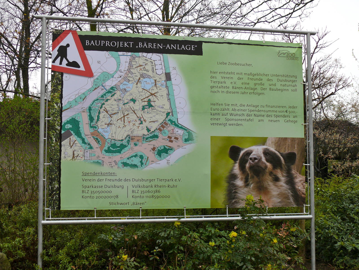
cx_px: 180
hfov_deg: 43.9
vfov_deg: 33.6
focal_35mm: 43
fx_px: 446
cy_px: 135
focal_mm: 9.2
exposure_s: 1/100
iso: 100
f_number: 3.2
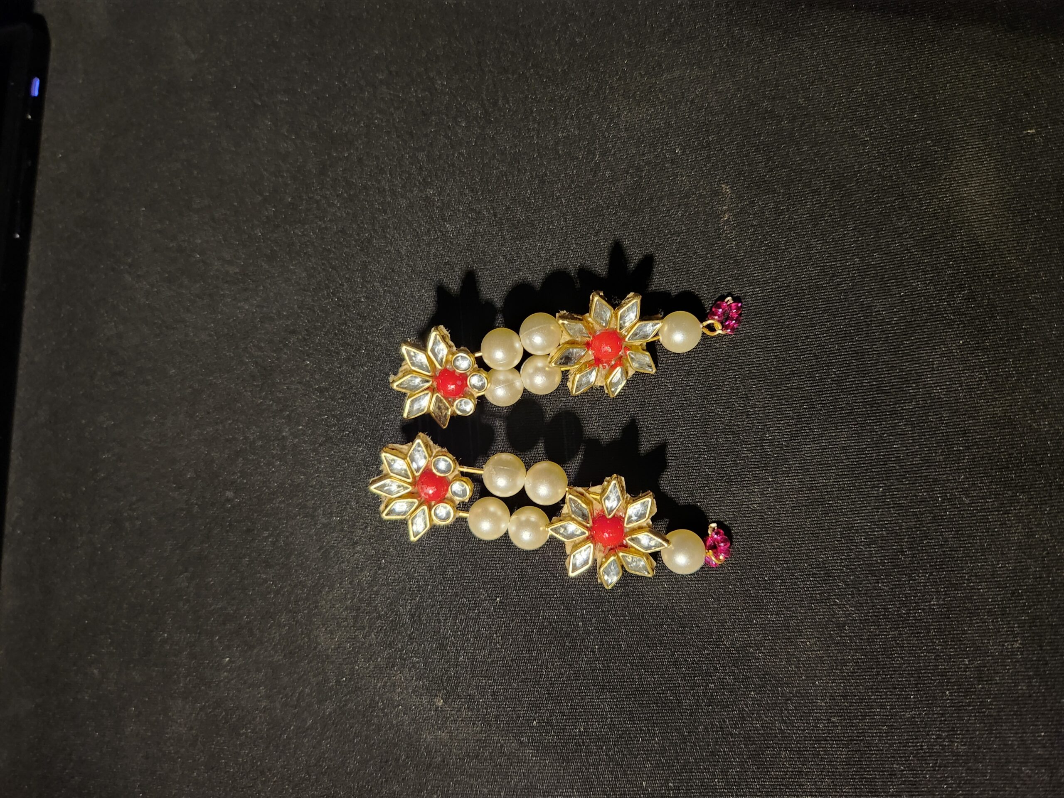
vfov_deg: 58.9
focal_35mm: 23
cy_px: 399
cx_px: 532
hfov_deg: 73.9
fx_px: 707
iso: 640
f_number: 1.8
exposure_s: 1/25
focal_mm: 5.4
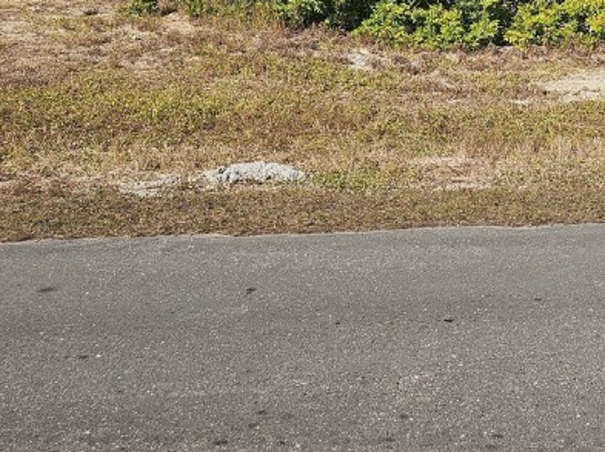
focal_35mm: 60
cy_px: -78
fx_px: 1048
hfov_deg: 30.7
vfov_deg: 22.6
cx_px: 554
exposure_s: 1/973
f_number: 1.7
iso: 10
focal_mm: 6.3
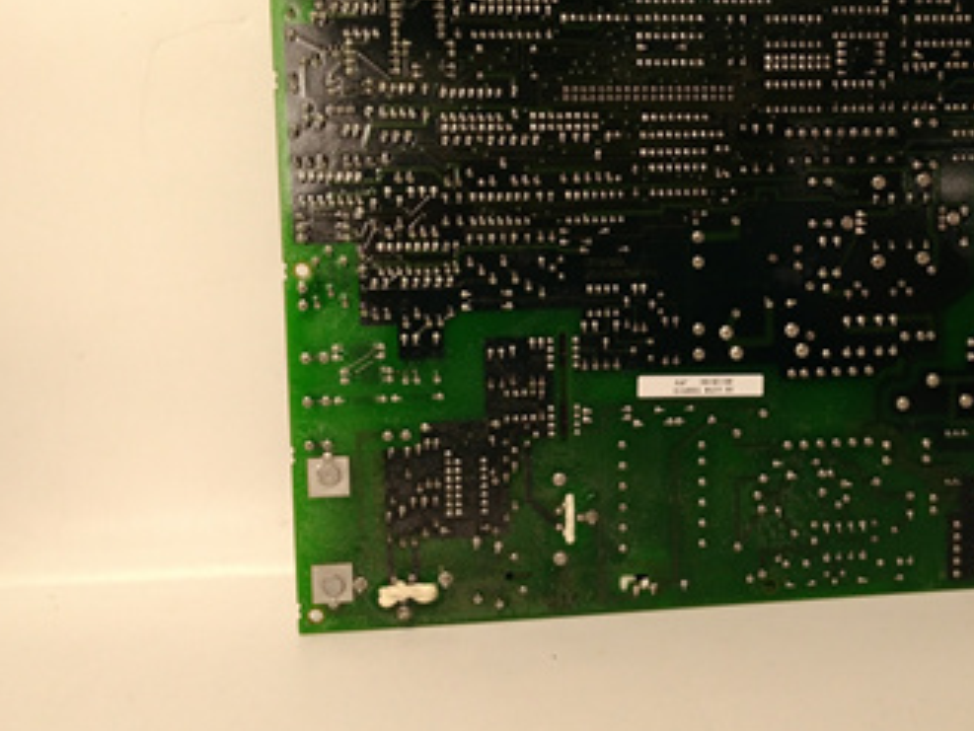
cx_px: 711
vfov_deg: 34.8
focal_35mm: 41
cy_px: 235
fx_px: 1154
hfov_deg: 44.5
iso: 205
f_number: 2
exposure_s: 1/33
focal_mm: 3.79
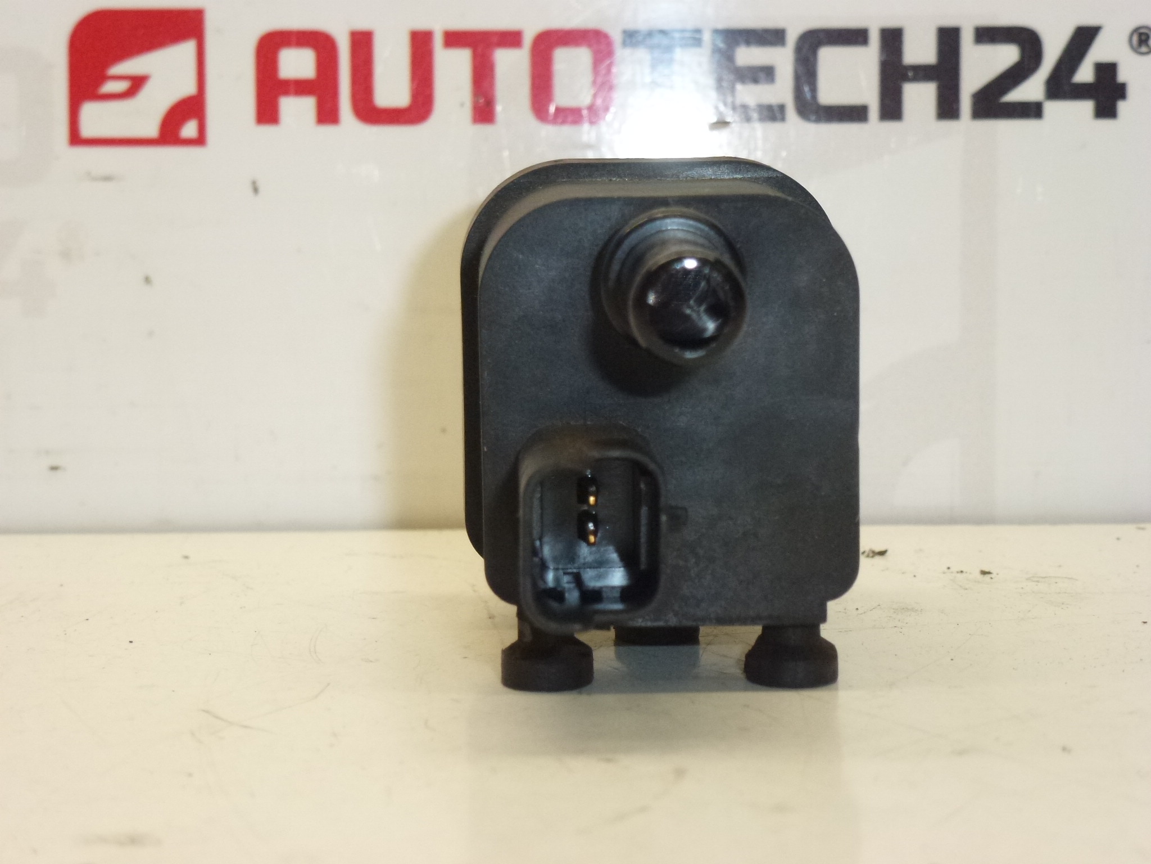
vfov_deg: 16.6
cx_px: 576
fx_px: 2959
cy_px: 432
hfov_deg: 22.0
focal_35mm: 89
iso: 400
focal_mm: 16
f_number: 4.9
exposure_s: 1/125
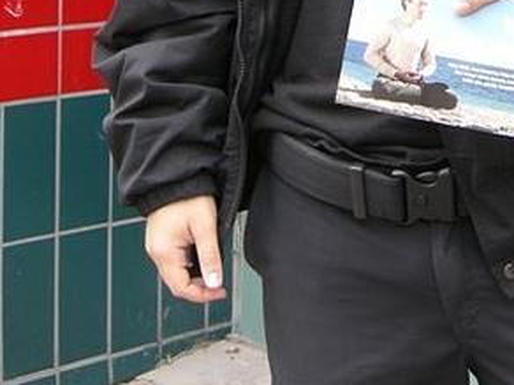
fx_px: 1782
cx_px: 486
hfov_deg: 16.2
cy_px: -179
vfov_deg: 11.8
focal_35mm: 120
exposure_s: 1/67.2
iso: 64
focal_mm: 7.5
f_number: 3
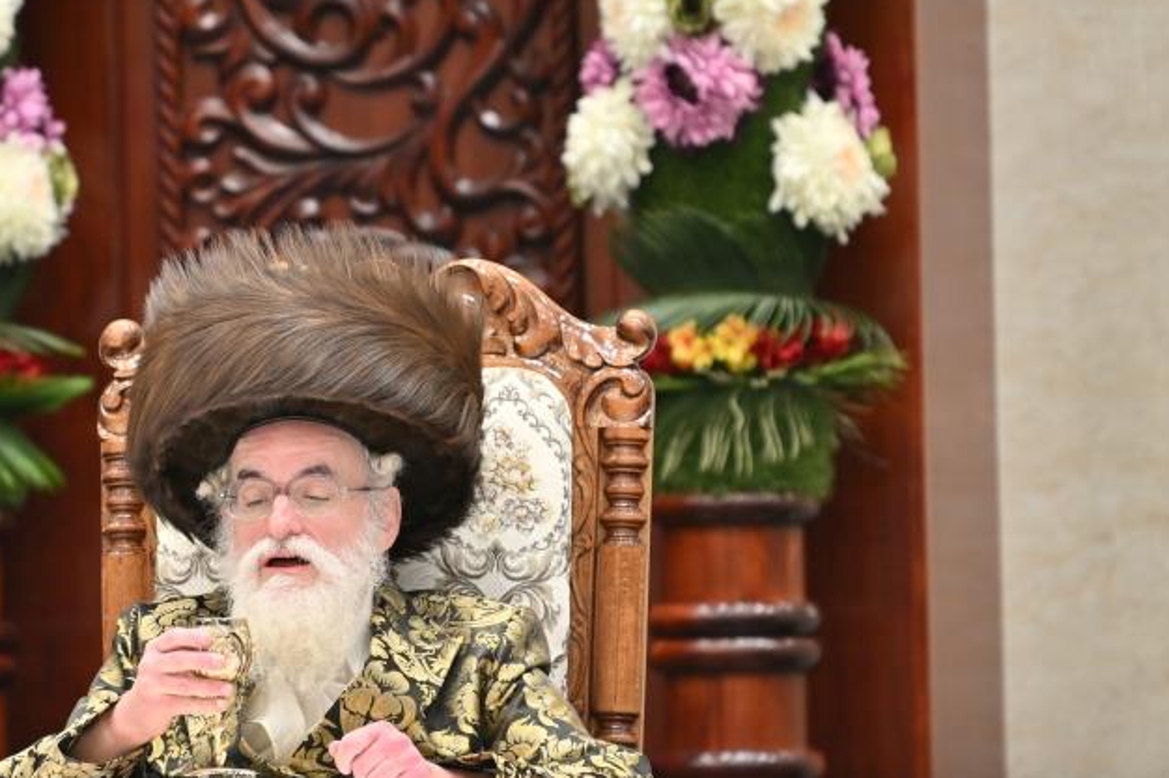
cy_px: 466
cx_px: 220
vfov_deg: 2.8
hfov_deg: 4.2
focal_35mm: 491
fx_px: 15939
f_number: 2.8
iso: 160
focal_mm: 200
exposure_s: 1/200
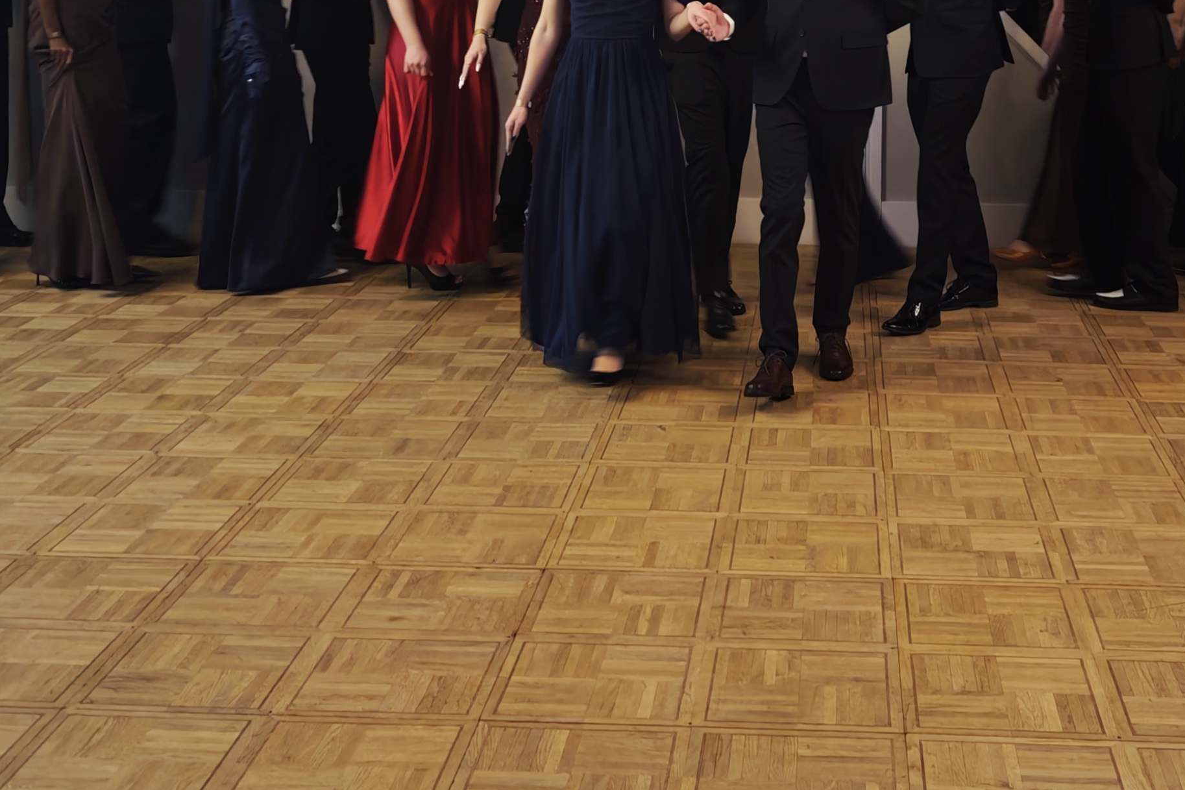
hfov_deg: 35.4
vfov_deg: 23.2
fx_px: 1843
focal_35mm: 56
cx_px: 757
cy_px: 7
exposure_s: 1/33.3
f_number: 1.62
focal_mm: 6.55
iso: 640
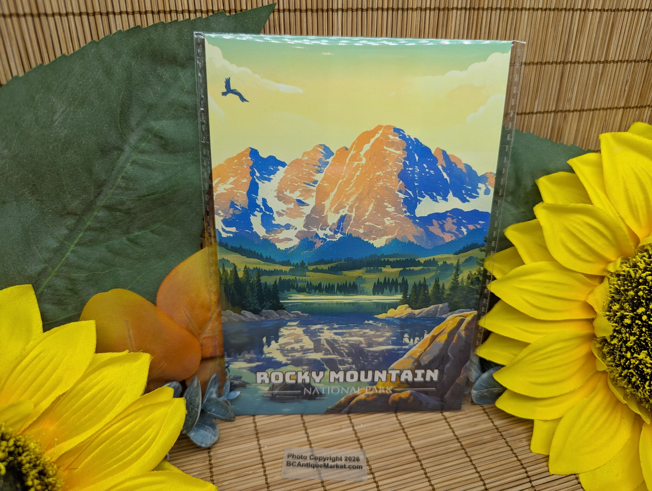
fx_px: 453
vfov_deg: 56.9
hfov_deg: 71.5
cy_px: 246
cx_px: 326
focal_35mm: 24
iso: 41
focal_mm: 6.81
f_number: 1.85
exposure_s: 1/220
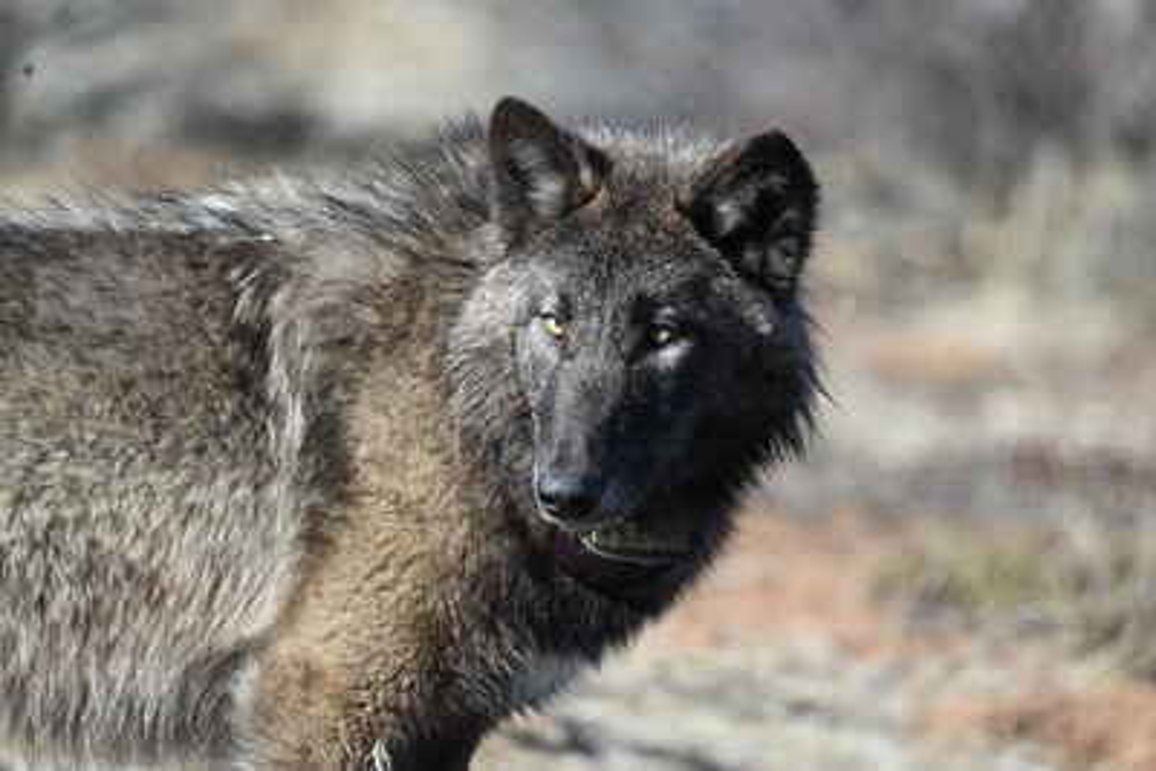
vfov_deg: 2.9
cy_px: 386
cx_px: 578
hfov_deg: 4.3
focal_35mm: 480
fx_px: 15418
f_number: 6
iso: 200
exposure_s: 1/500
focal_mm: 480
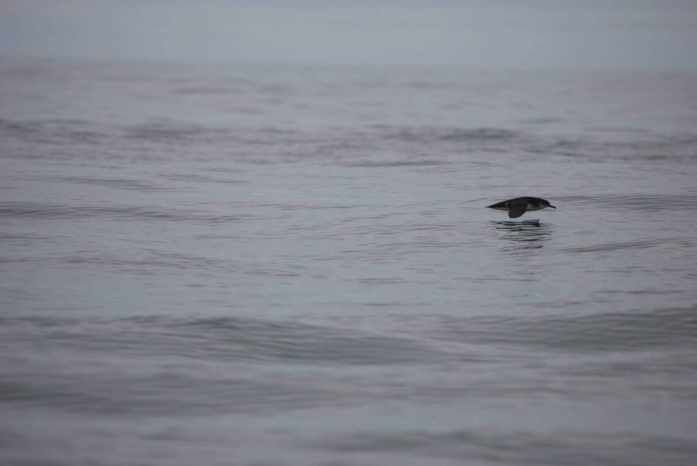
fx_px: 5670
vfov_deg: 4.7
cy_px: 233
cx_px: 348
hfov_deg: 7.0
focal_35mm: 292
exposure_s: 1/1250
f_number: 5
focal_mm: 195
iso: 200
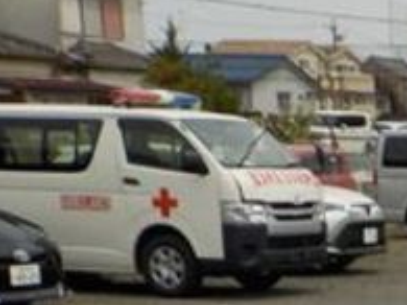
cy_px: 581
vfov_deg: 11.1
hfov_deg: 13.8
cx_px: 795
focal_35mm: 123
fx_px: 1445
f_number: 6.6
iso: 125
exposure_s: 1/500
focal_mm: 4.1
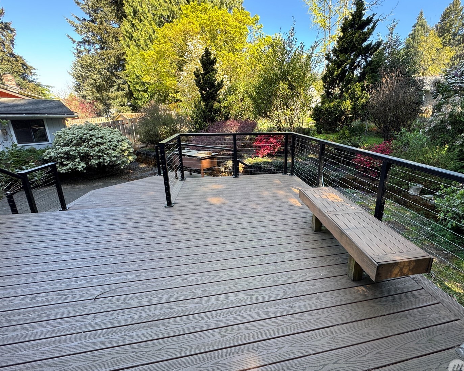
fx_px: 220
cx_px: 265
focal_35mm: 16
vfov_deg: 80.3
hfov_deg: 92.5
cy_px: 179
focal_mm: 2.22
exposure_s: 1/99
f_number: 2.2
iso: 64
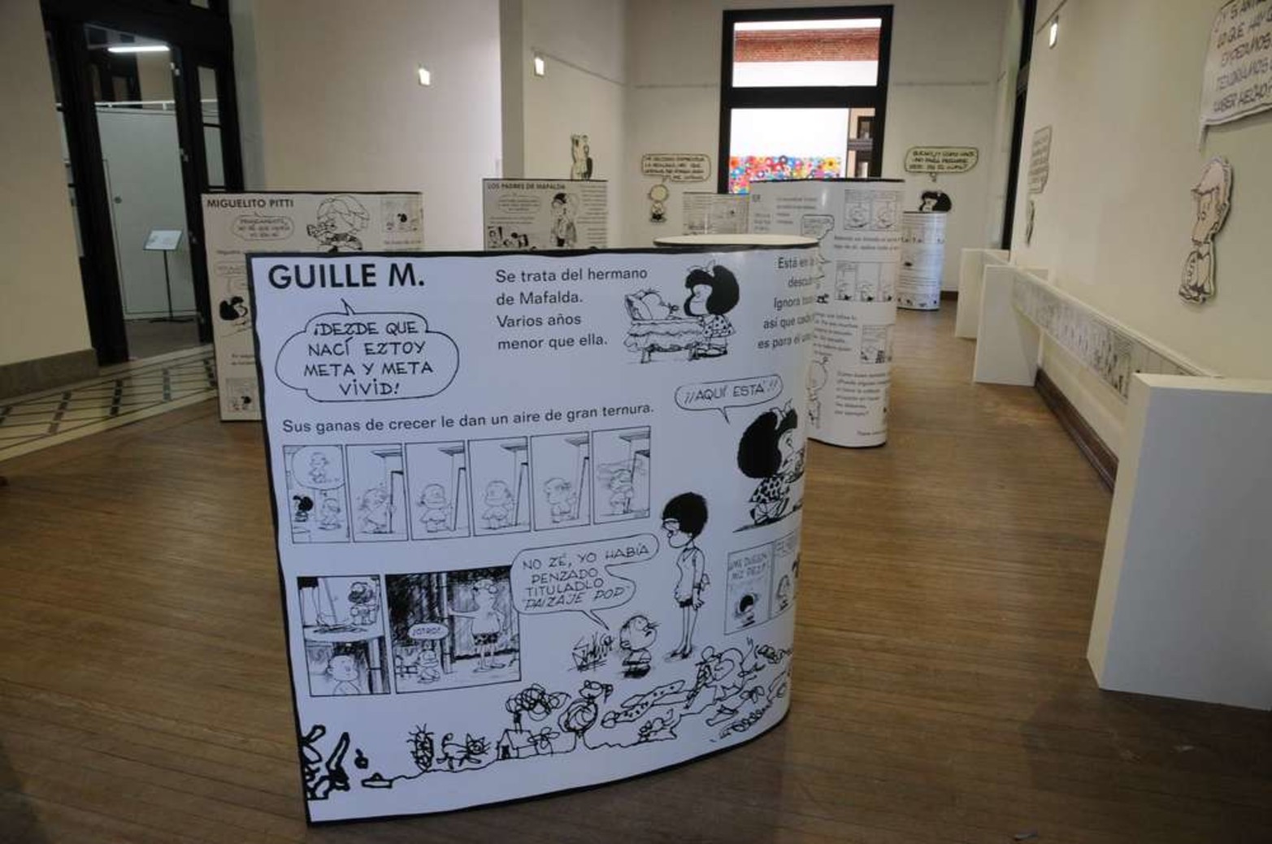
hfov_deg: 73.8
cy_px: 422
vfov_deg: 53.0
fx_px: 847
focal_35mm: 24
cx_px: 636
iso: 640
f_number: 5
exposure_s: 1/25
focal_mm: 16
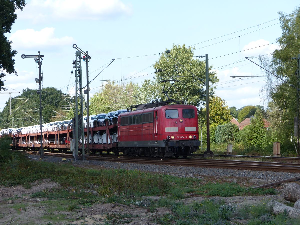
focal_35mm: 114
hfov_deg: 17.3
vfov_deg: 13.0
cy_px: 112
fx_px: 988
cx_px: 150
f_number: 3.5
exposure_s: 1/640
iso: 100
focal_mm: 20.5
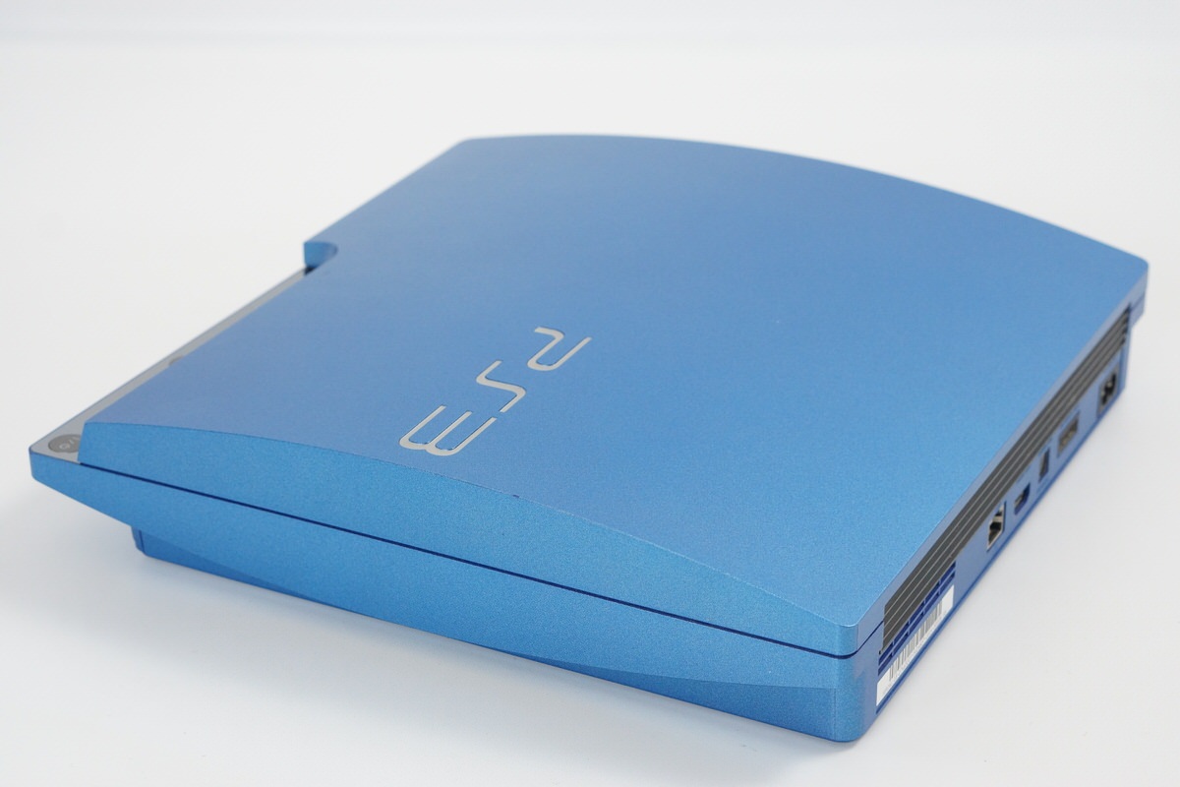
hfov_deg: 27.0
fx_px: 2458
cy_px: 394
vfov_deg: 18.2
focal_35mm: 75
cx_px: 590
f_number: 6.3
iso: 800
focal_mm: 50
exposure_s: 1/80
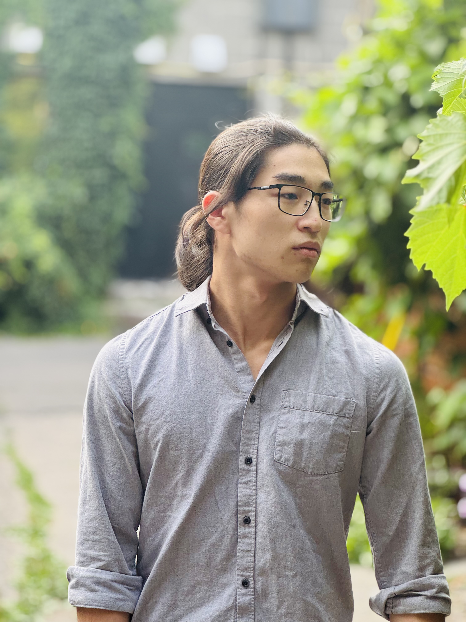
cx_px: 233
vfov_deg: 25.3
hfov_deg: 19.1
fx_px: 1382
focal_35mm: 77
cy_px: 311
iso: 40
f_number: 2.8
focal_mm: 9
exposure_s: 1/99
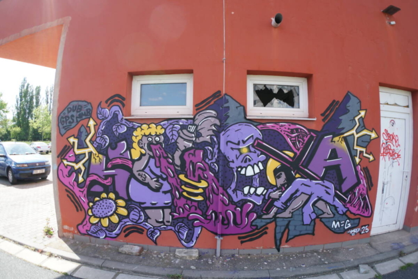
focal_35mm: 30
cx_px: 209
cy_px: 140
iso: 100
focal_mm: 20
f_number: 4.5
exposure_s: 1/200
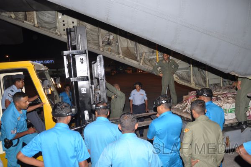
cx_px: 126
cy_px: 84
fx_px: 188
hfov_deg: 67.5
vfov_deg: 47.8
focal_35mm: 27
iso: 200
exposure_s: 1/30
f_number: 3.5
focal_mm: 18
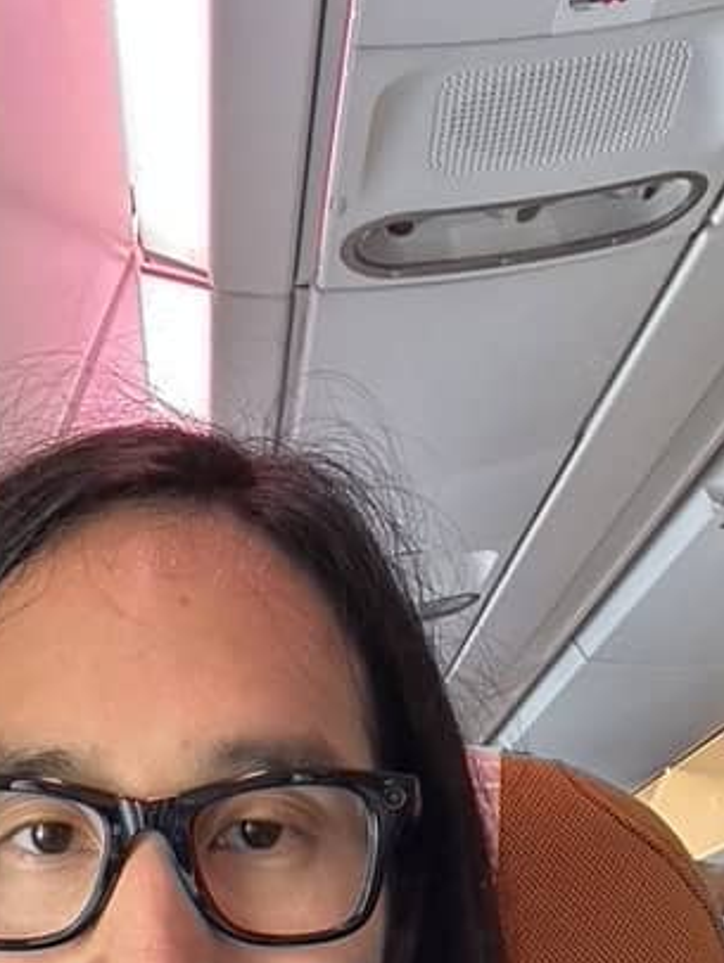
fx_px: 1616
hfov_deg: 24.9
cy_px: 1195
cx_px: 157
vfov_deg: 28.3
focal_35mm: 58
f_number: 1.9
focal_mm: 2.7
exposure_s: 1/57
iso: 250
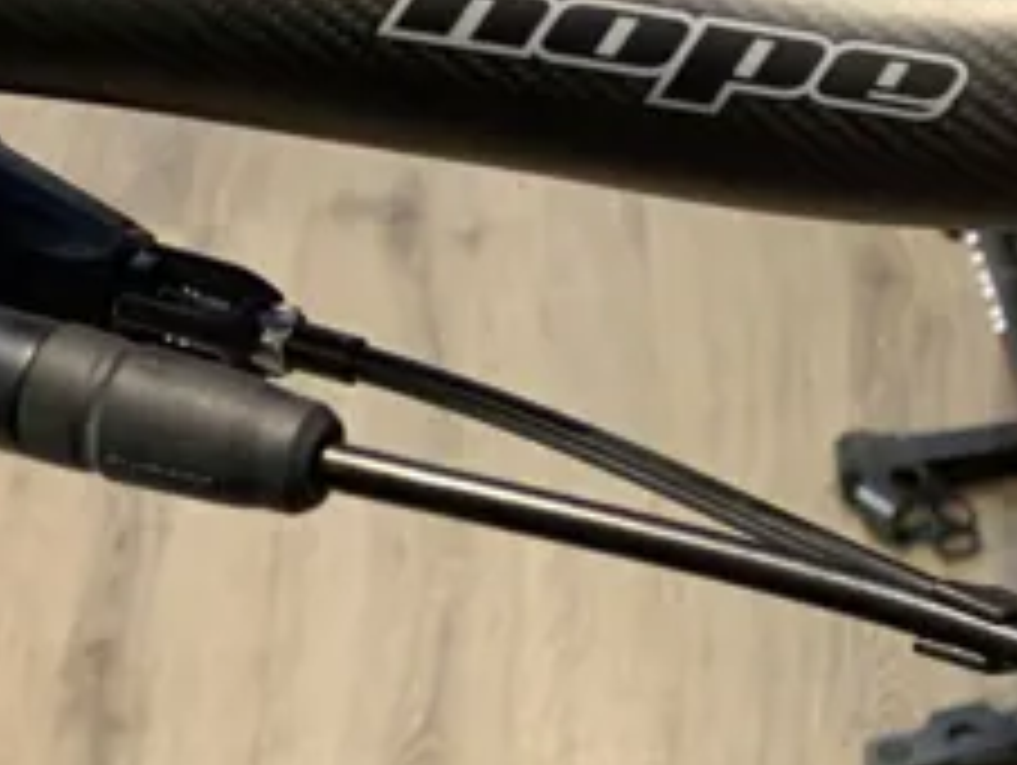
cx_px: 1490
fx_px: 2706
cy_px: 675
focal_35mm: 92
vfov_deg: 15.9
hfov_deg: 18.9
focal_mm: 4.25
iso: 200
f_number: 1.8
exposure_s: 1/50
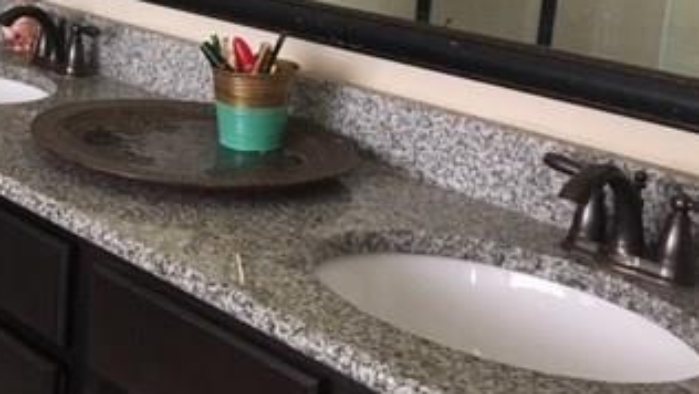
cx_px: 58
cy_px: 62
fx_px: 1187
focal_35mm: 64
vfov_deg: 18.6
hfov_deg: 31.2
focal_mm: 4.15
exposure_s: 1/30
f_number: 2.2
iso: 200
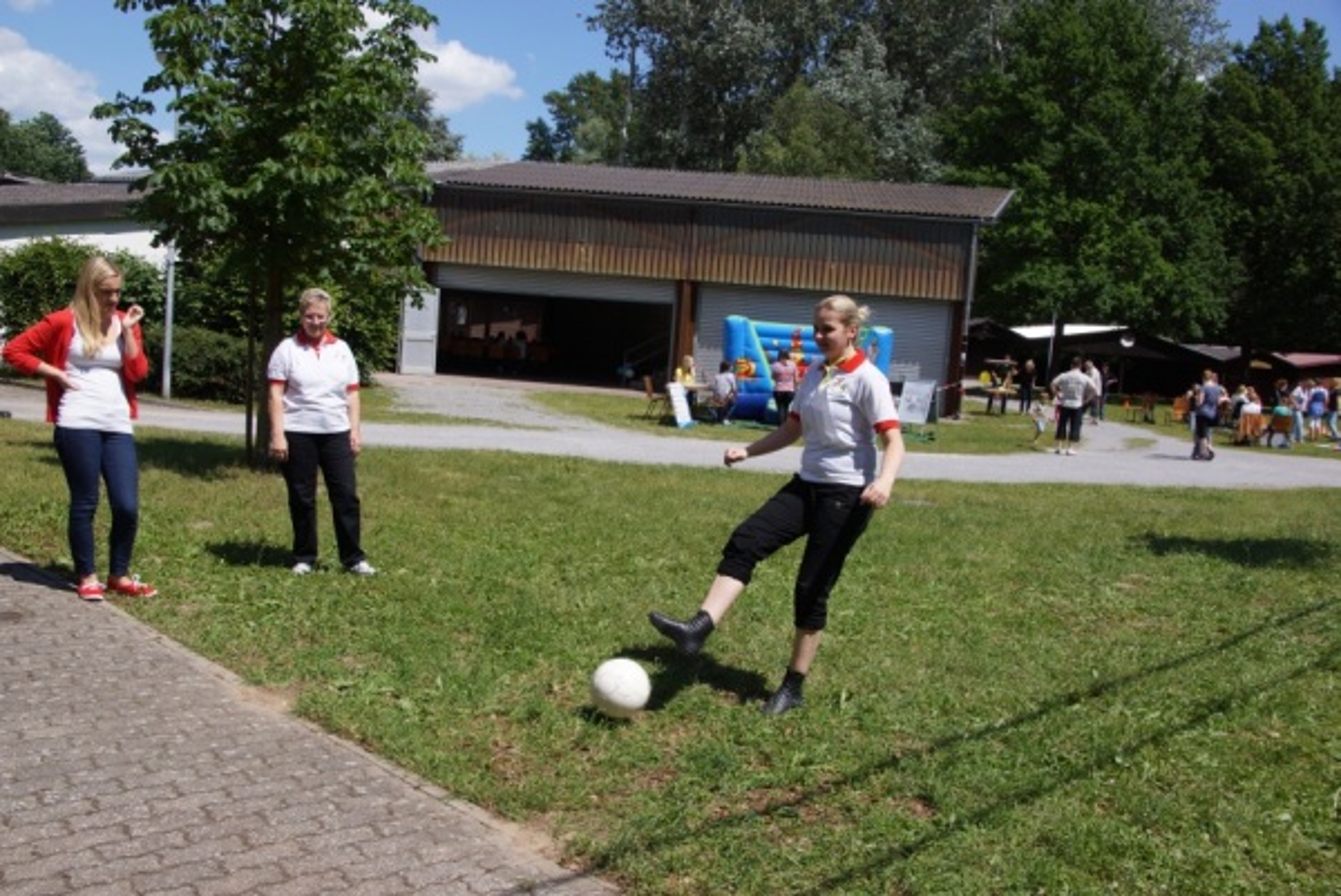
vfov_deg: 40.0
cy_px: 448
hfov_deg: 57.2
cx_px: 670
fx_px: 1230
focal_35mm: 33
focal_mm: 22
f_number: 8
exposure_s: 1/320
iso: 100
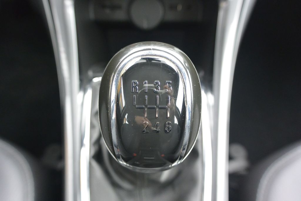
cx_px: 150
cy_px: 100
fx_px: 242
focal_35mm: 29
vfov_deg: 45.0
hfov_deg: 63.7
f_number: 3.5
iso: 800
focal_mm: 11
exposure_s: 1/60
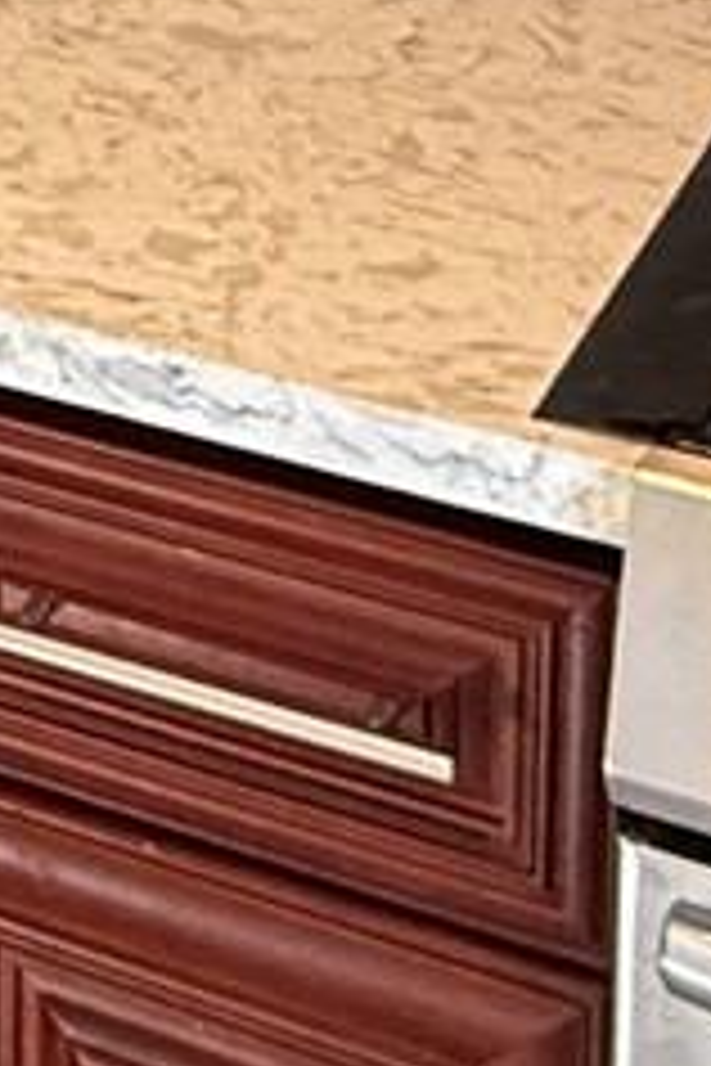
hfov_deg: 9.0
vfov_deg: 14.2
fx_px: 3732
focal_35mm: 126
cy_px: -927
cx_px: -1346
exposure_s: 1/120
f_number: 2.2
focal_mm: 2.22
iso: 250
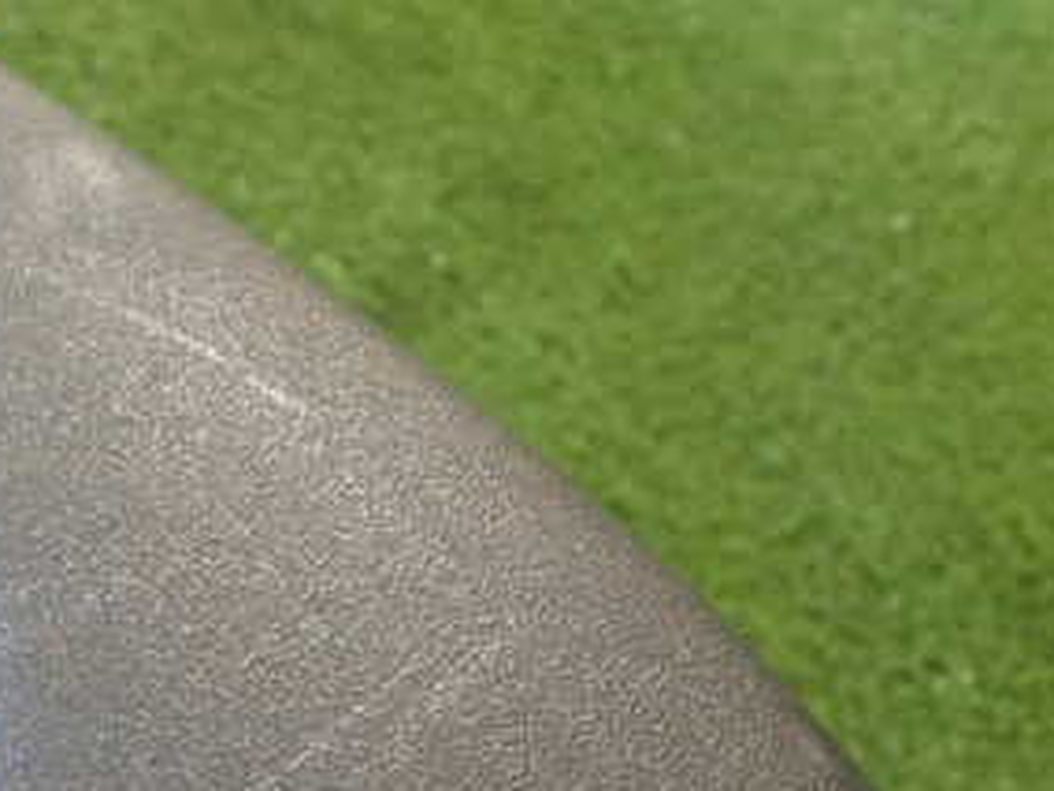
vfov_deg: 19.4
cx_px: 230
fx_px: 2314
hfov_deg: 25.3
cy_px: 479
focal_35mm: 76
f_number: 2.5
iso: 800
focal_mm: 6.37
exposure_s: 1/40
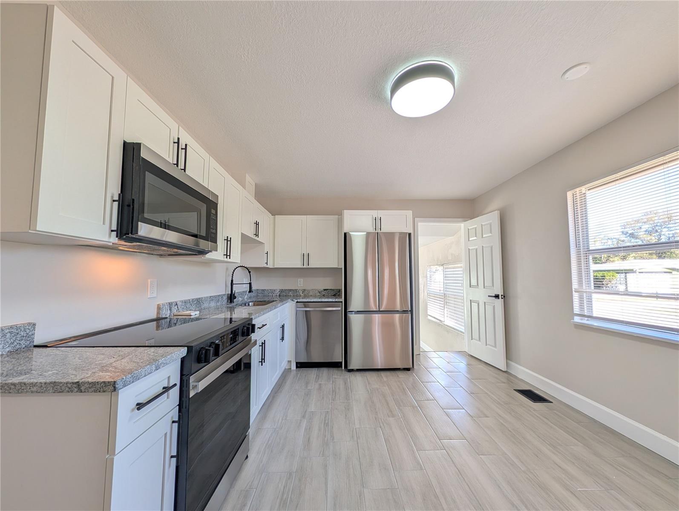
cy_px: 256
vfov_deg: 94.6
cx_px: 340
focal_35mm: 12
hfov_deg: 110.5
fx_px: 236
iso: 52
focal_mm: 2.02
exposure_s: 1/167
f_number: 1.7
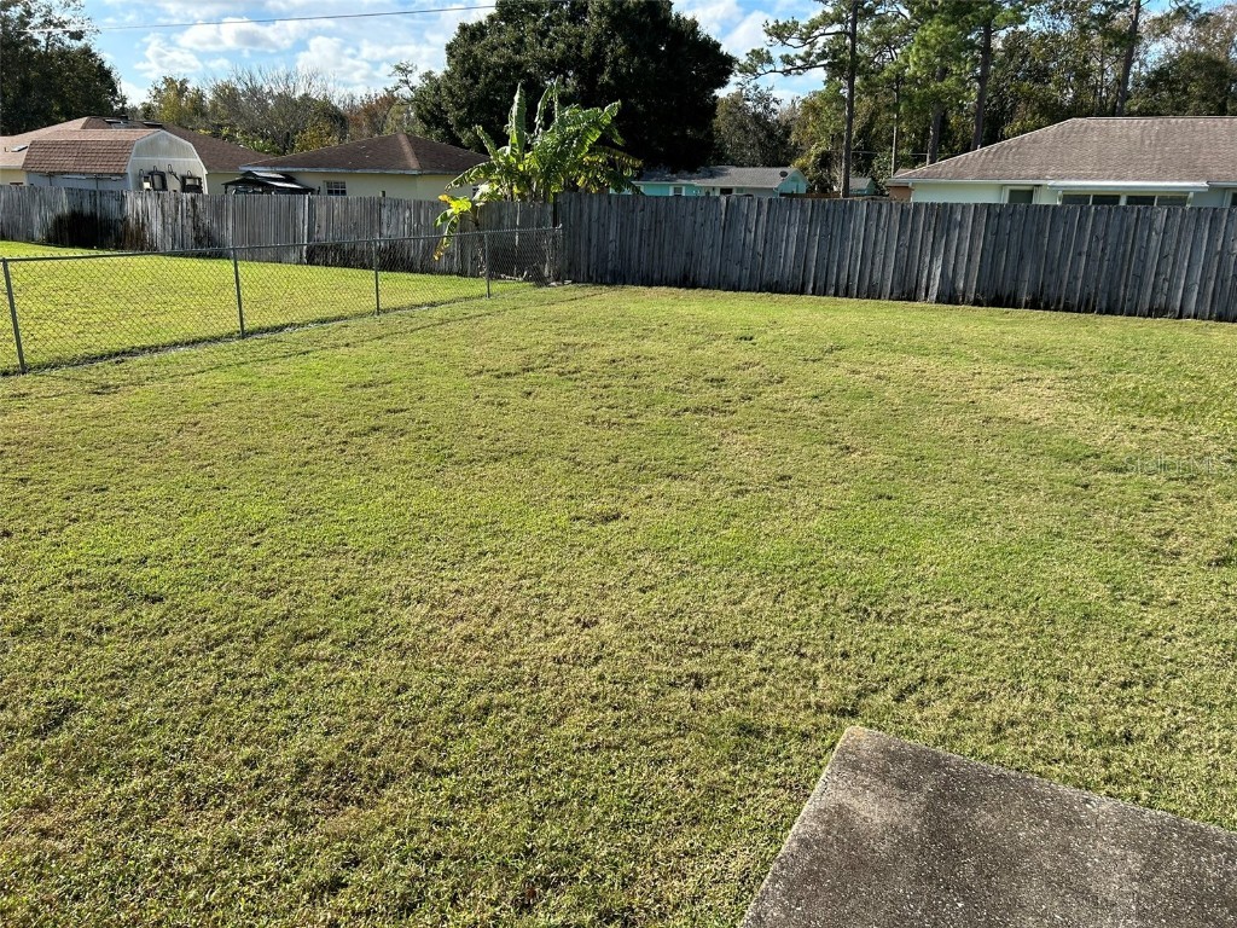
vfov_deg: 53.1
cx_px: 618
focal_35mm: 26
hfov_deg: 67.3
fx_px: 929
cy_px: 464
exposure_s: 1/2123
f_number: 1.5
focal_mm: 5.7
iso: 50
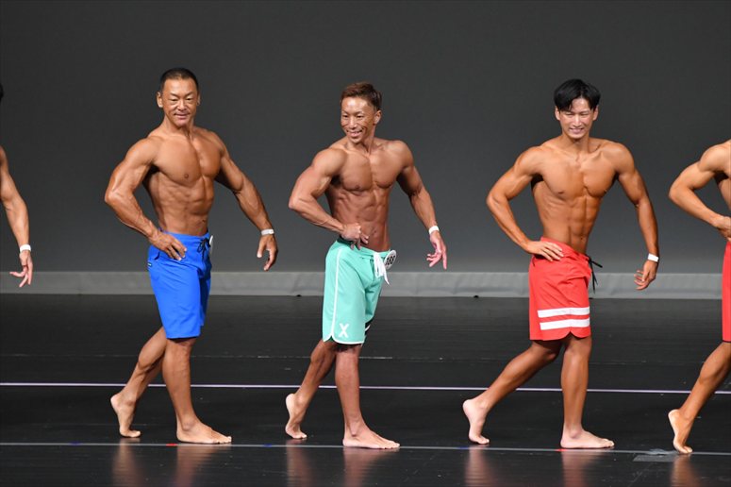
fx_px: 6393
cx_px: 366
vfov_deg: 4.4
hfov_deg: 6.5
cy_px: 244
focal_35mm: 315
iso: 4000
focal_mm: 210
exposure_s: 1/400
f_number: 5.6
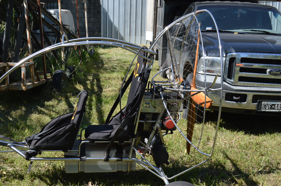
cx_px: 106
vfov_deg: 29.2
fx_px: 359
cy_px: 105
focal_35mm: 46
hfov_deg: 42.5
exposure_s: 1/200
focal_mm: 24
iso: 100
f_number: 7.1
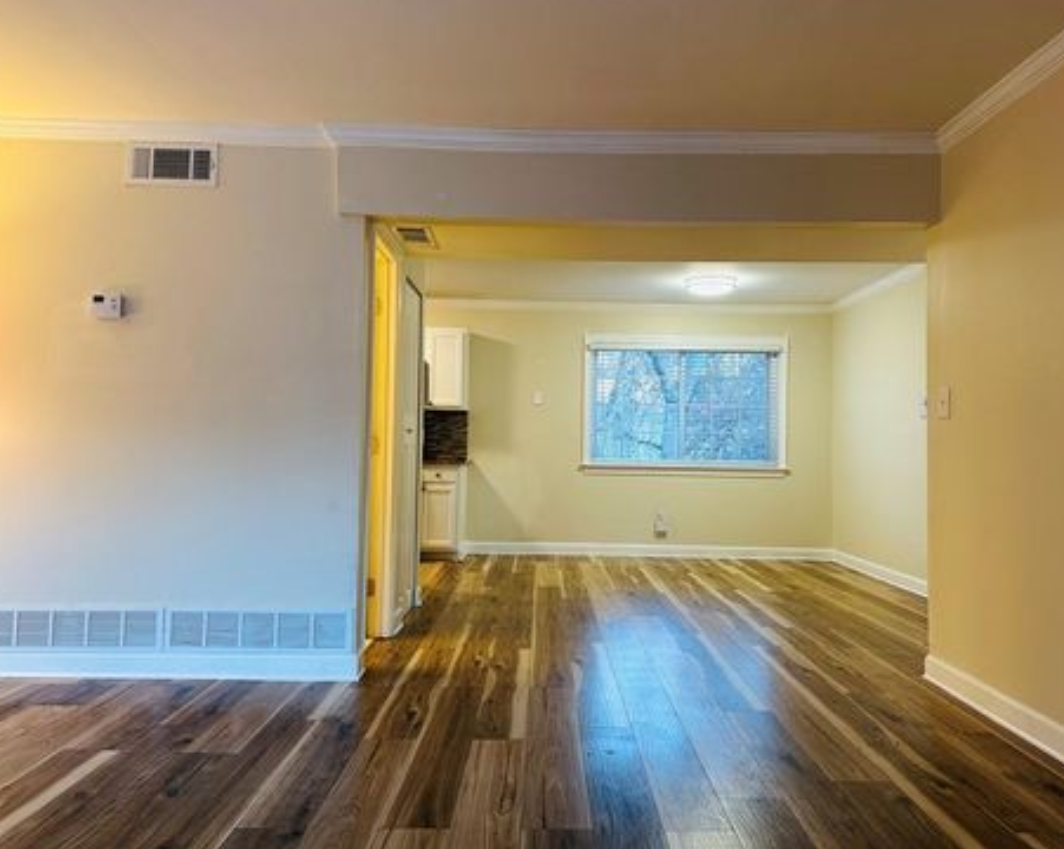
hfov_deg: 66.0
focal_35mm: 26
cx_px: 554
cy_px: 409
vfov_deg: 54.9
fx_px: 818
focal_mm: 6.86
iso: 160
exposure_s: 1/60
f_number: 1.78
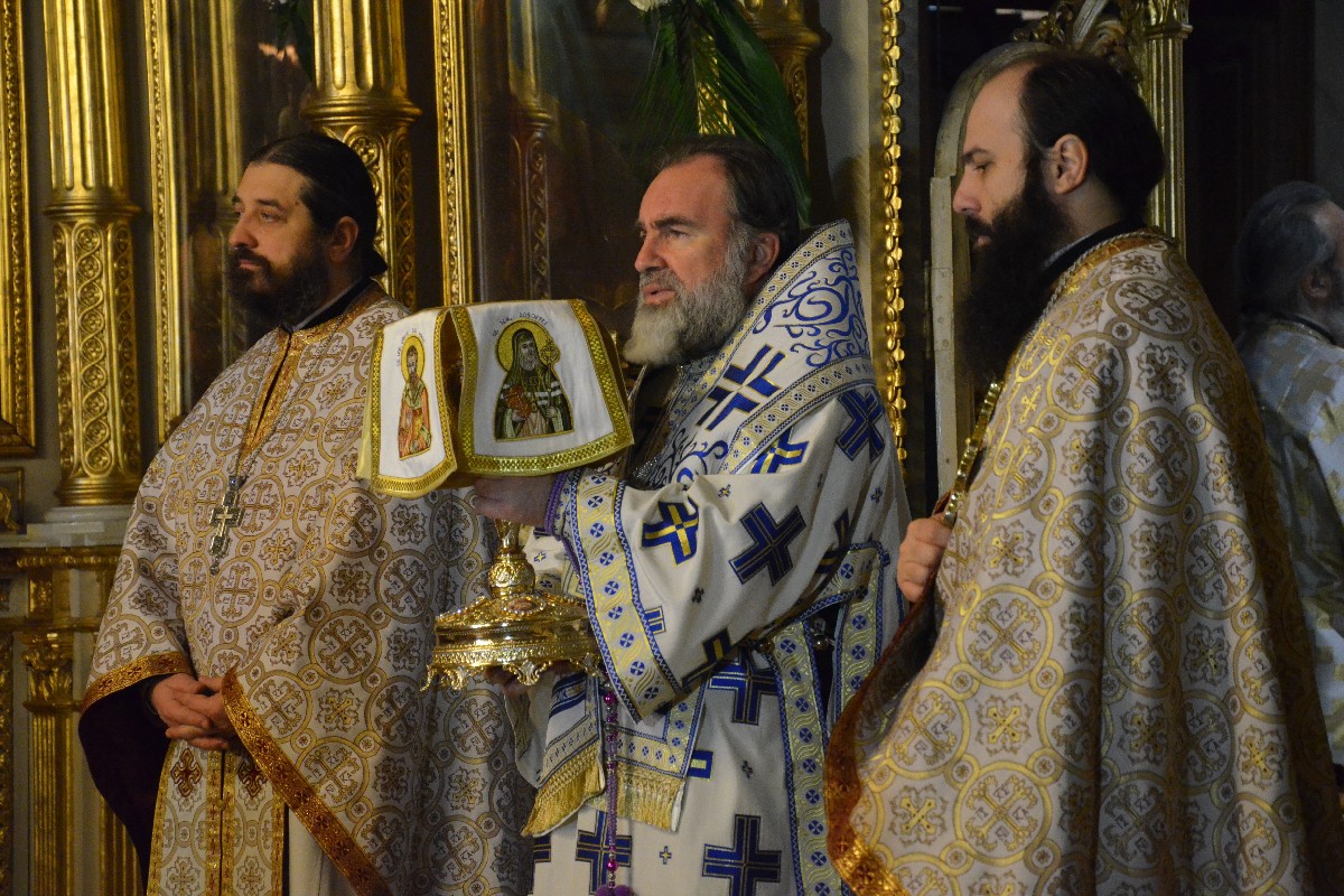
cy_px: 448
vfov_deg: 12.2
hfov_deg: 18.2
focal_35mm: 112
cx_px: 672
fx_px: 4200
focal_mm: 75
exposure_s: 1/30
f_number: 5.3
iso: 4000
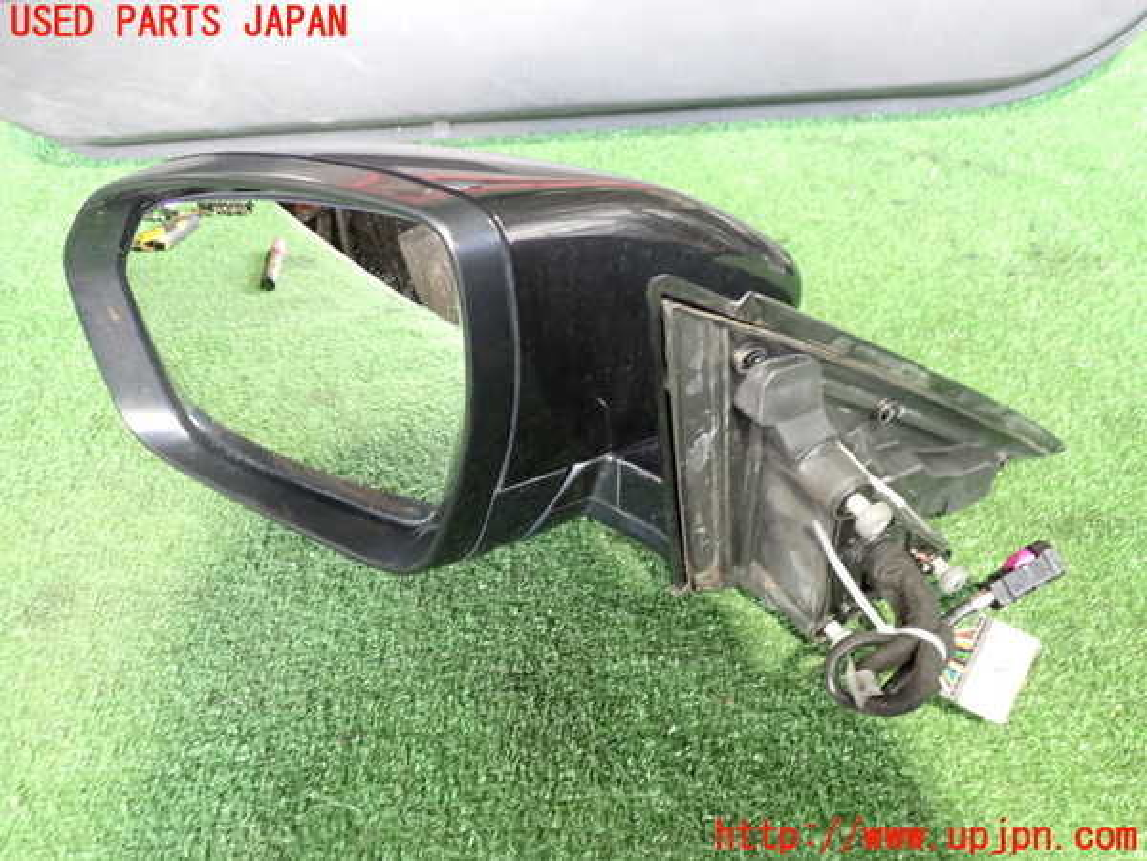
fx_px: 994
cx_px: 574
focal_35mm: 30
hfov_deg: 60.0
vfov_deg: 46.8
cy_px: 430
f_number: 2.3
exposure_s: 1/13
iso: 800
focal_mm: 5.4
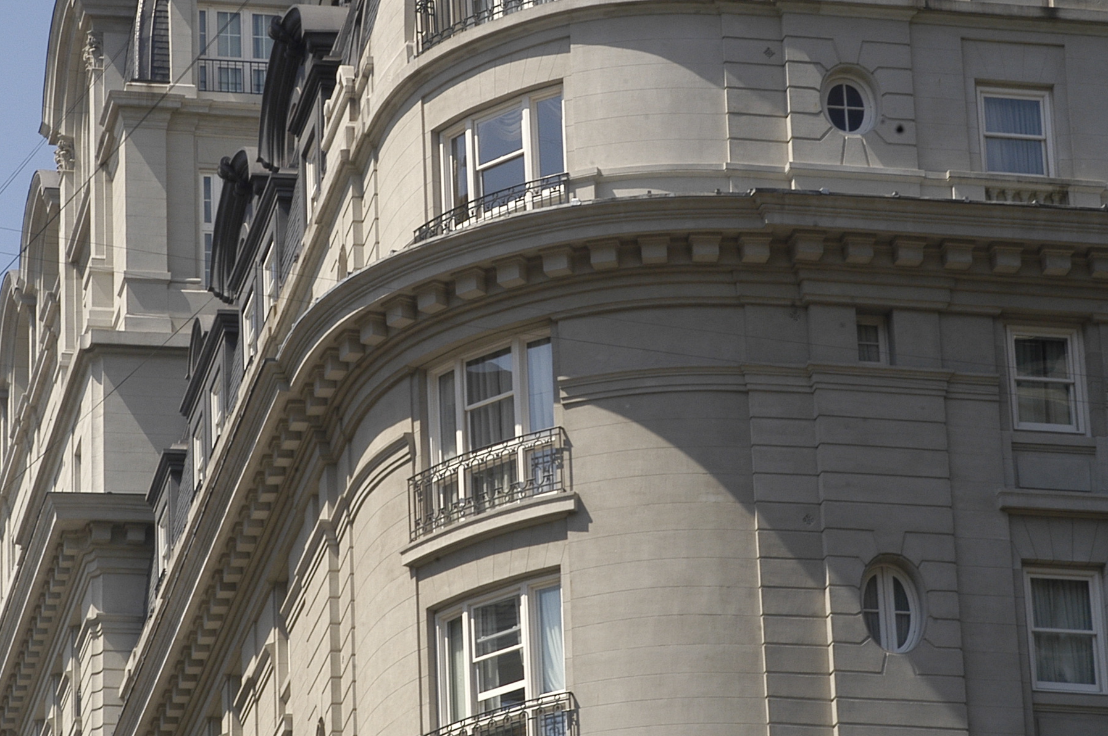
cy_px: 341
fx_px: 5411
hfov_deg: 11.7
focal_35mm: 176
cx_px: 512
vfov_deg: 7.8
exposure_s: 1/80
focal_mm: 70
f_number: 16
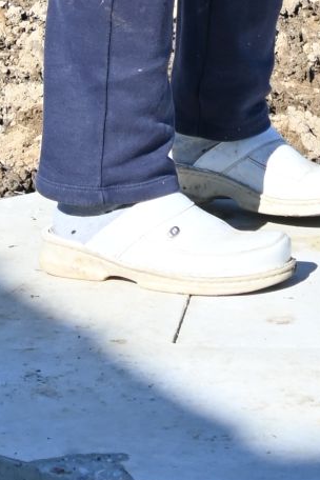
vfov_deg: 12.4
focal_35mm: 151
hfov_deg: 9.1
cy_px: -394
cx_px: 218
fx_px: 2013
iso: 100
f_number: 5.6
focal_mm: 18
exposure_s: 1/400
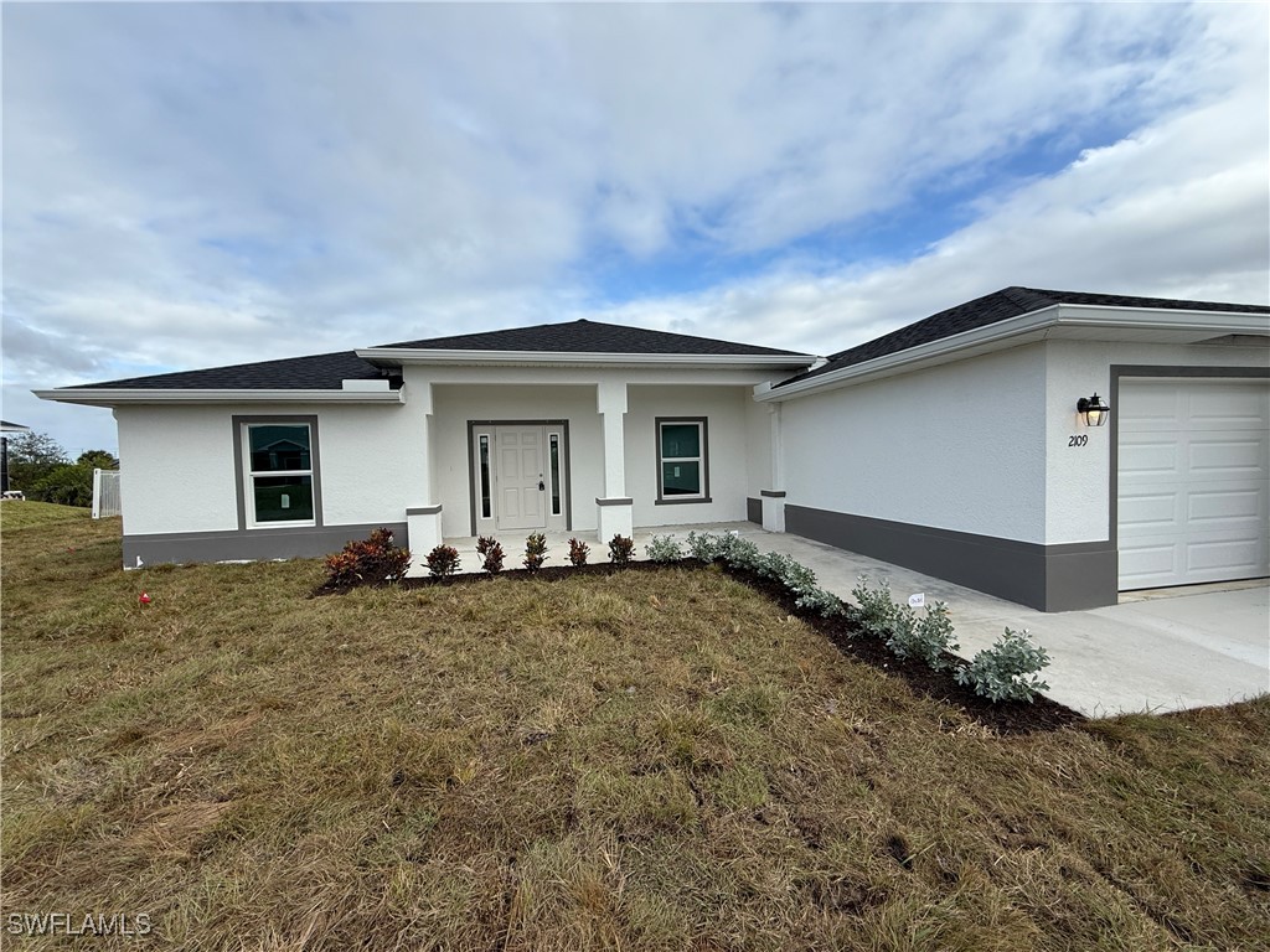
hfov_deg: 102.1
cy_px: 476
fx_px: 514
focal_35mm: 14
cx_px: 635
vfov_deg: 85.7
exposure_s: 1/1285
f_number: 2.2
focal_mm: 2.22
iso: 50
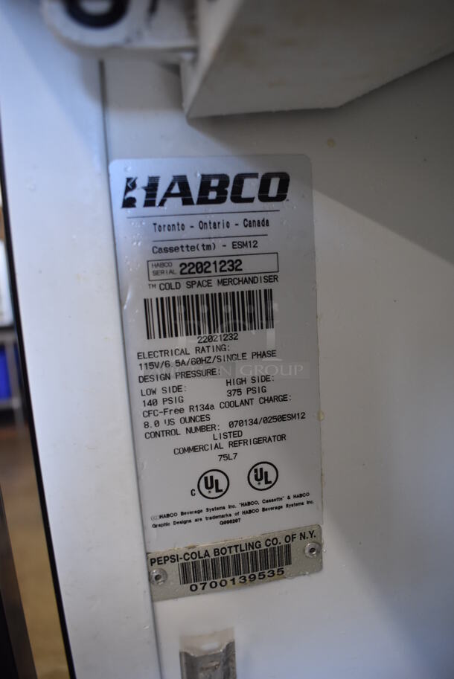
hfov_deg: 48.0
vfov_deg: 67.3
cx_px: 227
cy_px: 340
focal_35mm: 27
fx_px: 510
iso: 800
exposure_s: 1/60
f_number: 4.5
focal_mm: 18
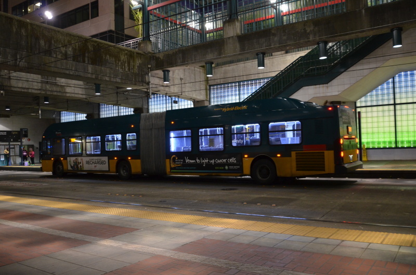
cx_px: 208
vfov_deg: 41.5
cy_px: 138
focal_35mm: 32
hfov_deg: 59.6
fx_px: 363
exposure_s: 1/25
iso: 1600
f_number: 3.5
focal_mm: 21
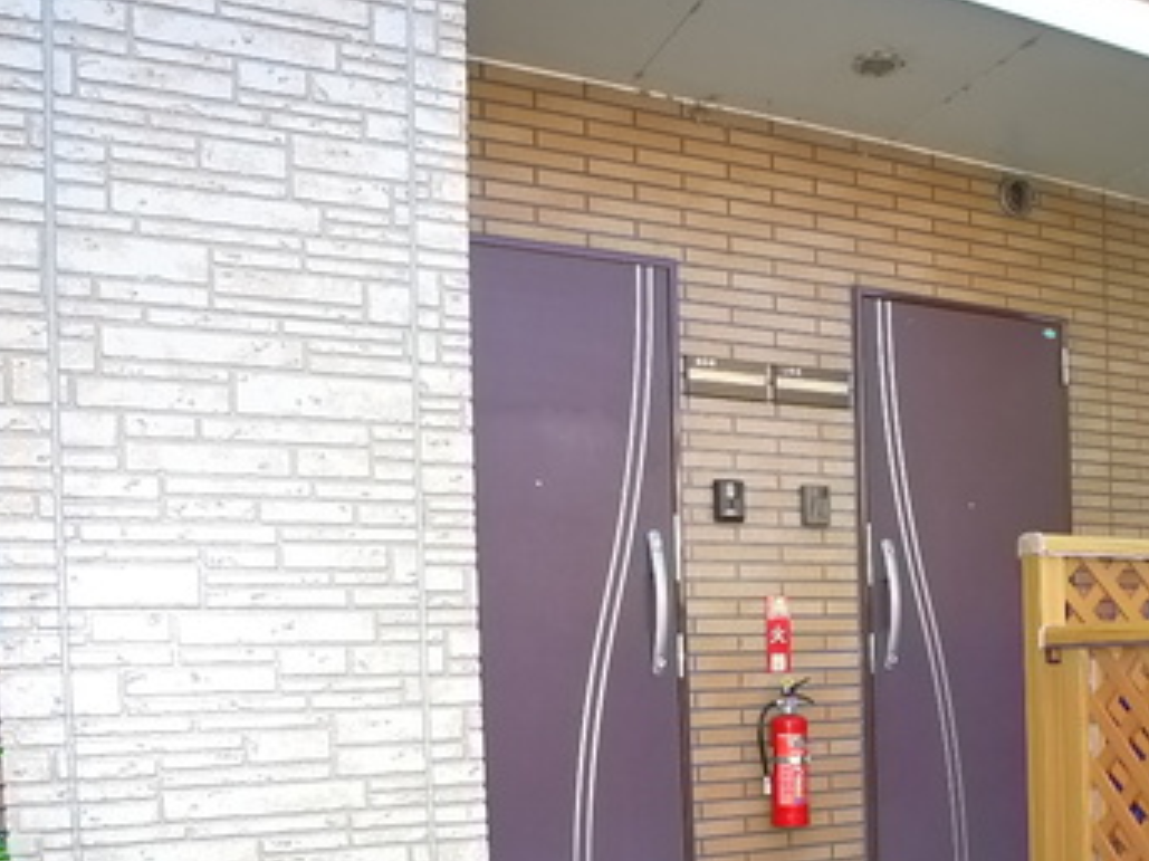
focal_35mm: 49
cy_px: 752
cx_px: 901
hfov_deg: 37.7
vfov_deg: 28.7
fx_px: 1626
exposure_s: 1/125
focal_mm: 5.1
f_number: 2.8
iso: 400
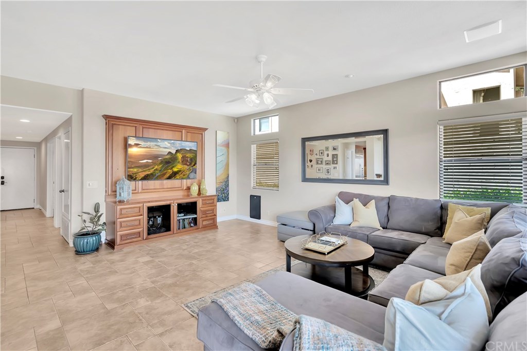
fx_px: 234
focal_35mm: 16
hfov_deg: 96.8
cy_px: 176
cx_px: 264
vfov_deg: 73.7
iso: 100
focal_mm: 16
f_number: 5.6
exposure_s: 1/15
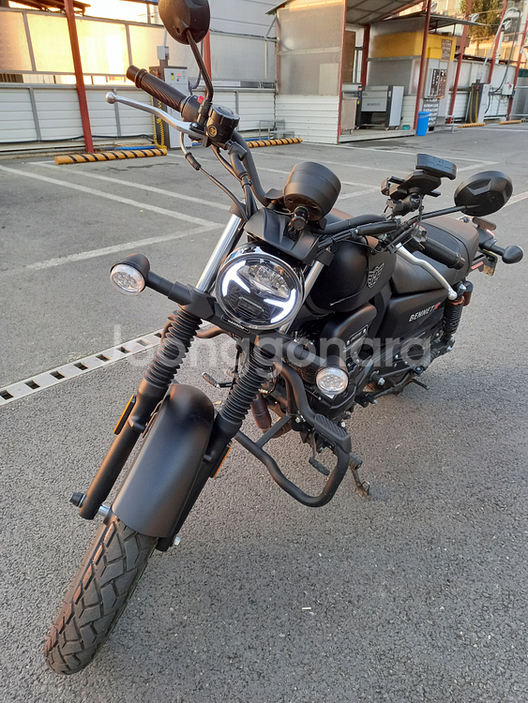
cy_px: 352
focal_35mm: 25
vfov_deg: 69.4
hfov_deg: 54.9
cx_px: 264
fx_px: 508
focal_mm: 4.6
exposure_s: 1/60
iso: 160
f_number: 2
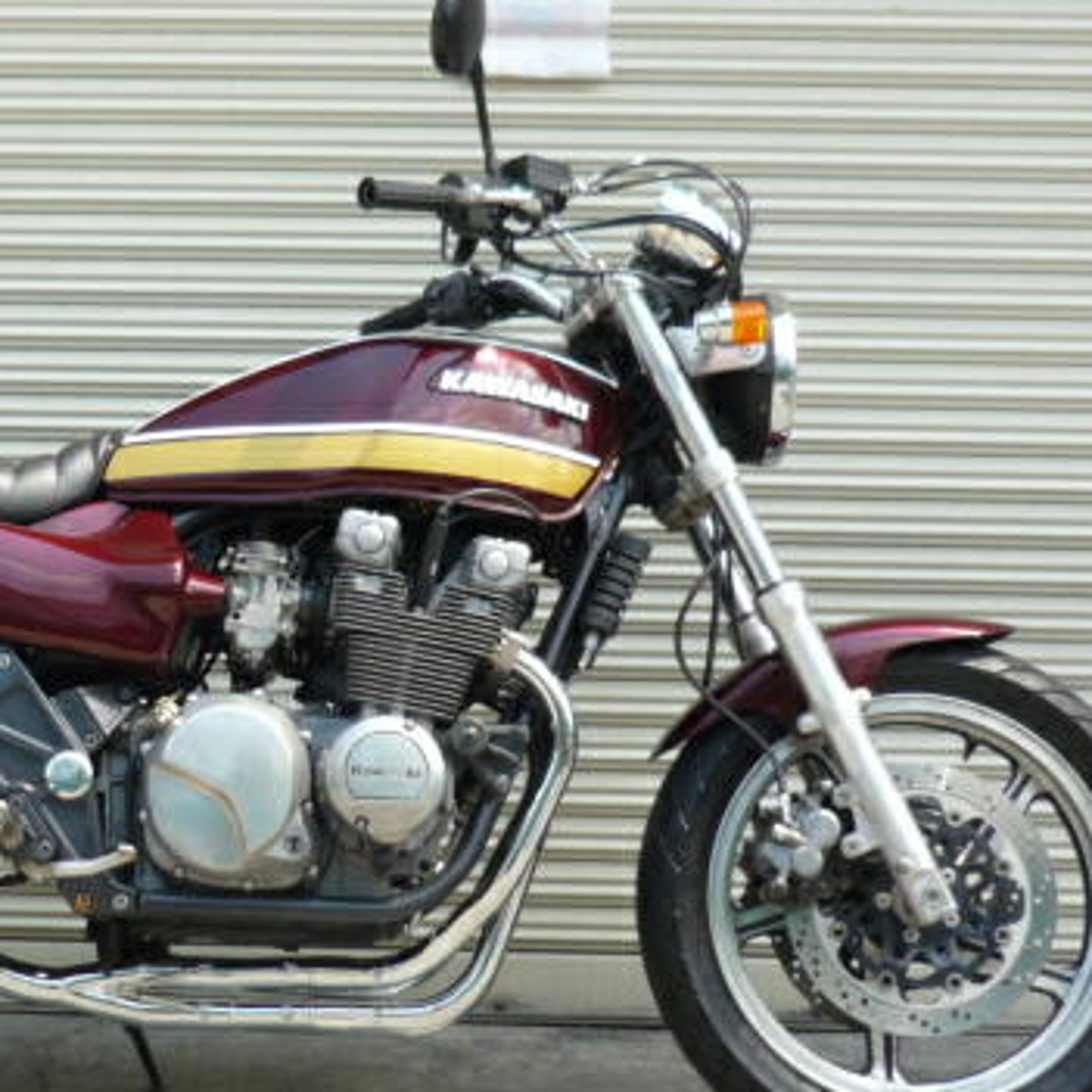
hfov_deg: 24.0
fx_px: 2534
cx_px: 224
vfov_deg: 24.3
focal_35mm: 71
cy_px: 600
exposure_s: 1/400
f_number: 2.8
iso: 100
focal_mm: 5.5
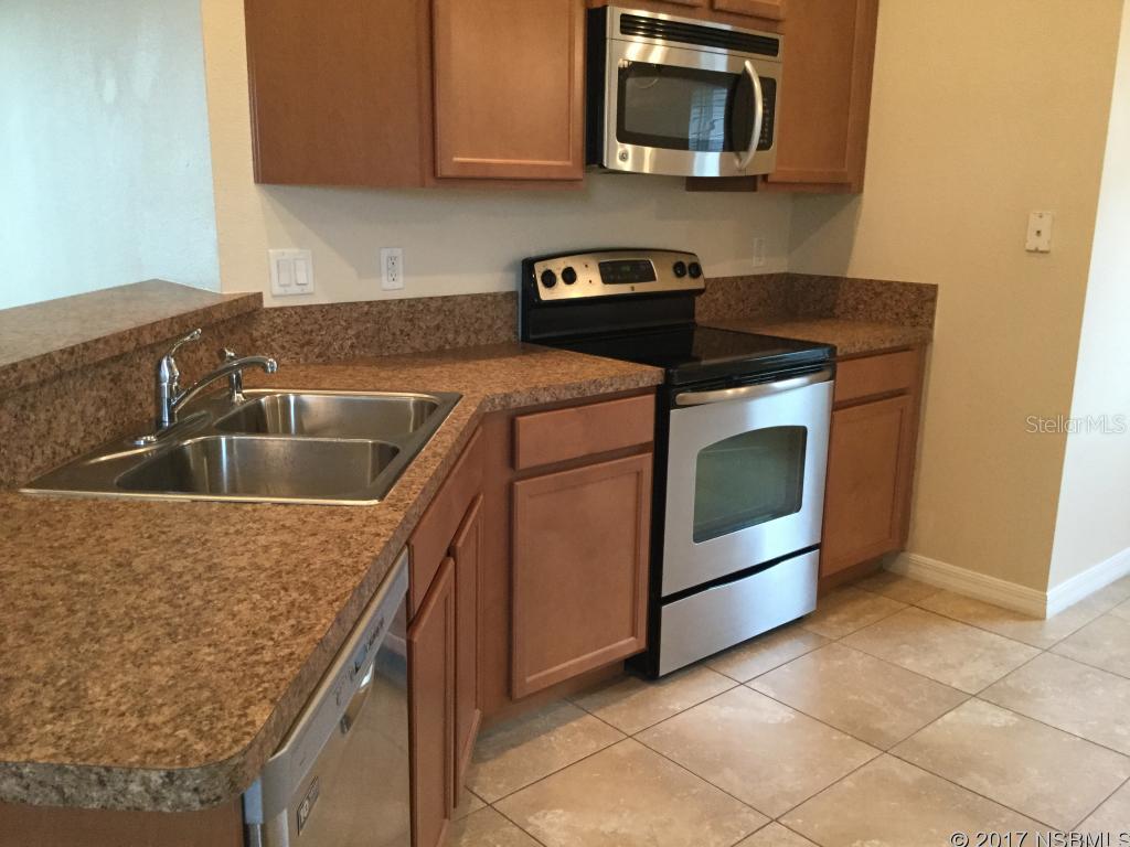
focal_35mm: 31
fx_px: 1012
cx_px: 565
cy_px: 424
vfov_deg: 45.4
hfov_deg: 58.4
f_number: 2.4
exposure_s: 1/30
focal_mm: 3.3
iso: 160
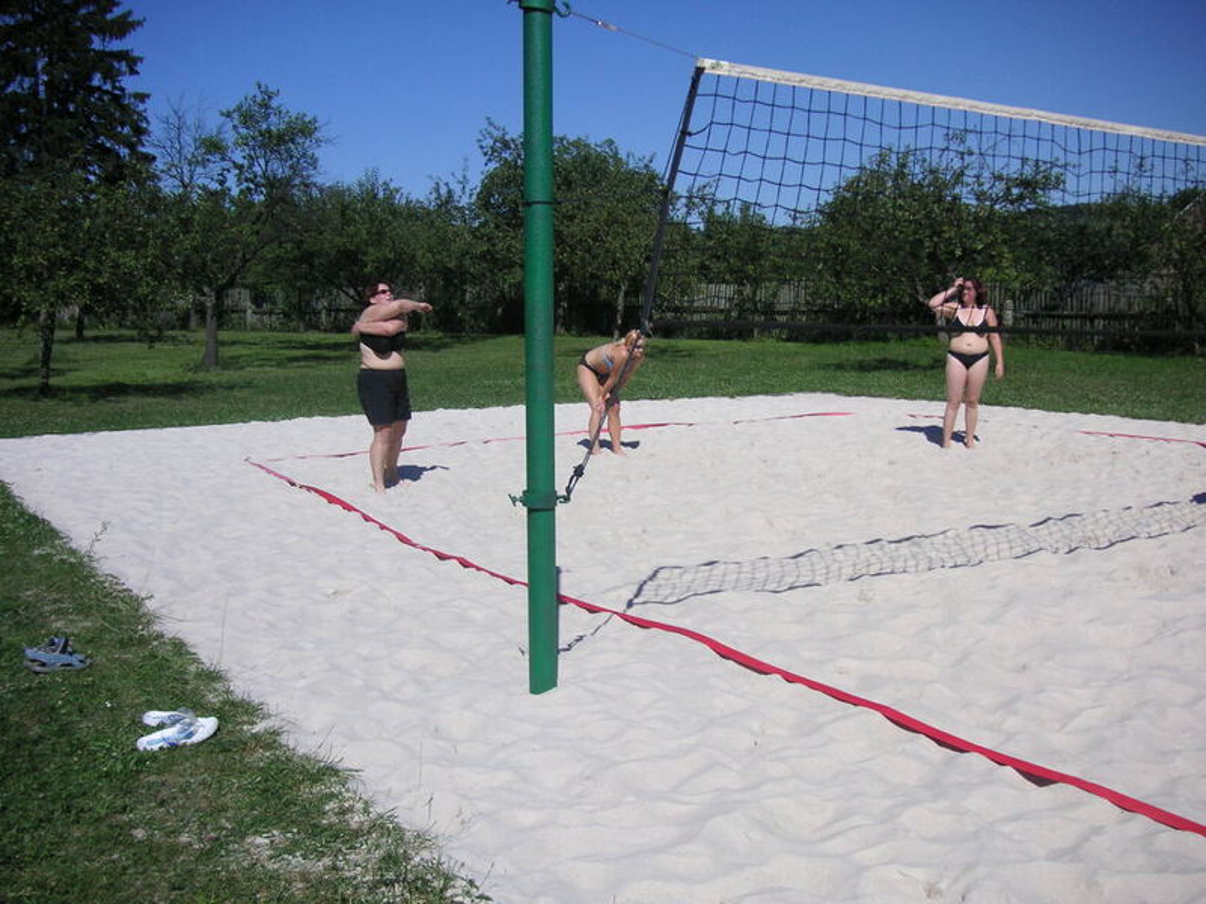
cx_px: 603
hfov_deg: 50.1
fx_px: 1289
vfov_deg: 38.7
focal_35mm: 37
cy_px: 452
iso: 50
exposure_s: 1/350
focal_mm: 6.1
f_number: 6.7
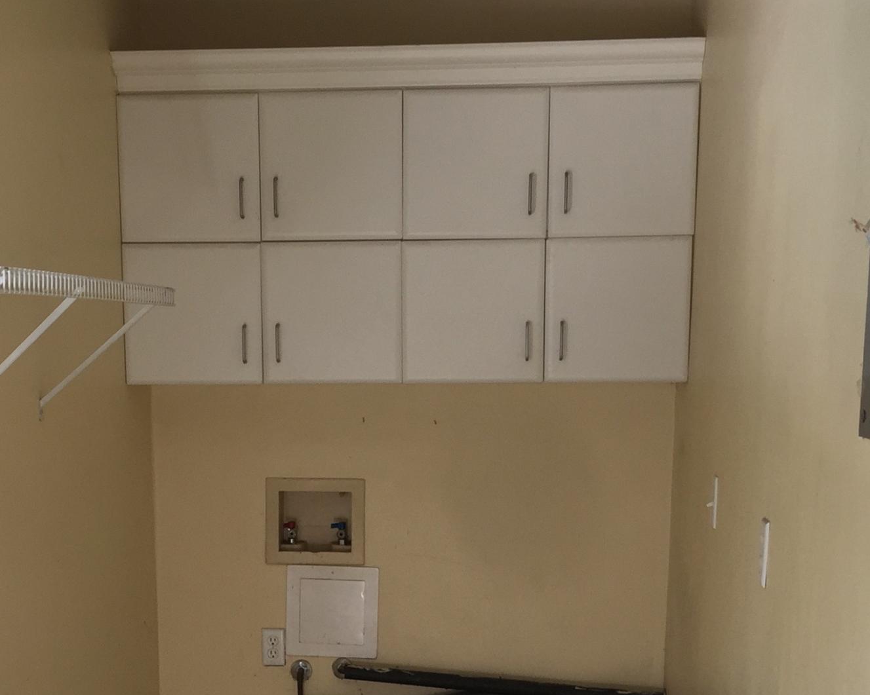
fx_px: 1648
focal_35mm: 64
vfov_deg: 23.0
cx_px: 365
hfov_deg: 29.5
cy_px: 673
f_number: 2.2
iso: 32
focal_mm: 4.15
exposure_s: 1/40
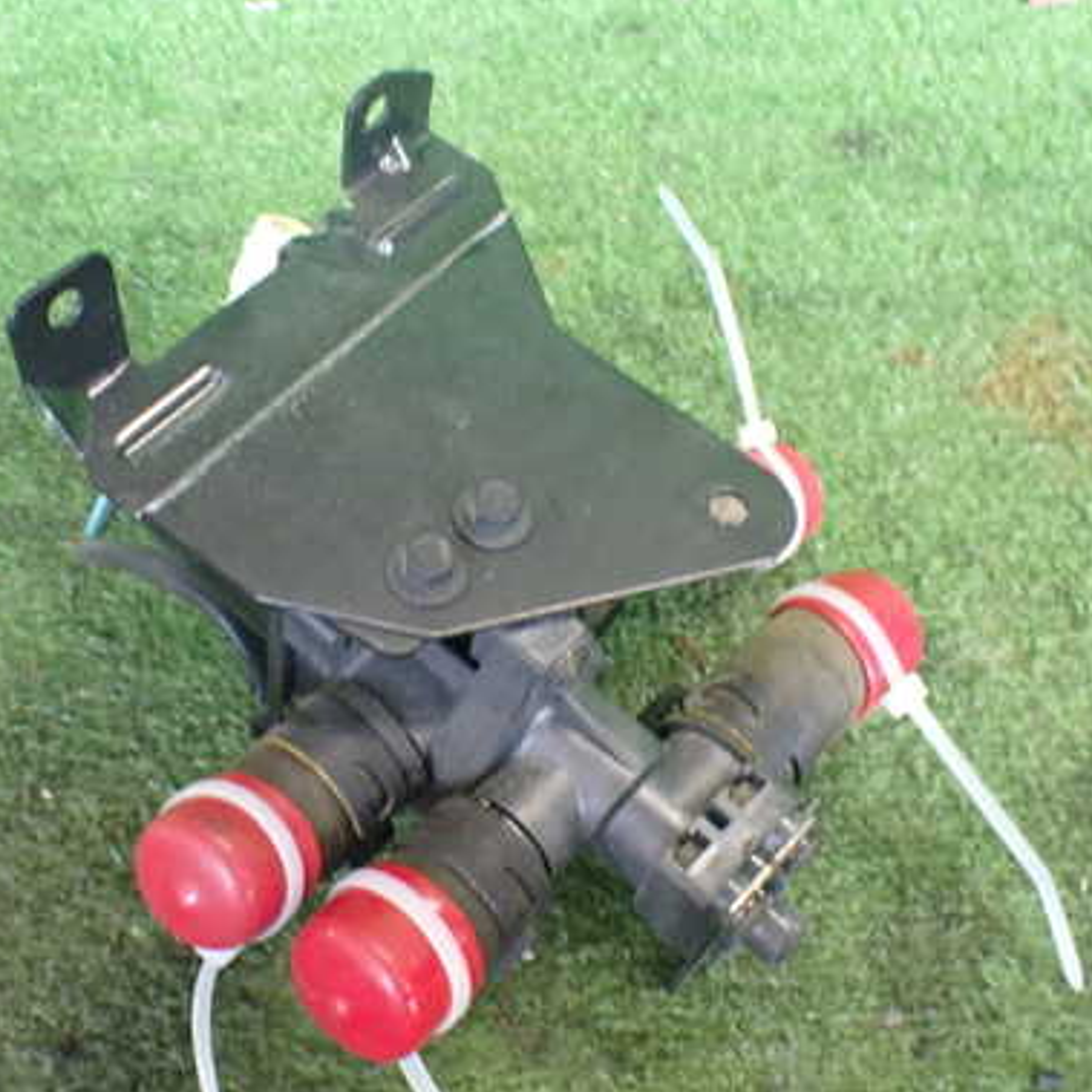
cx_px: 464
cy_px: 570
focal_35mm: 42
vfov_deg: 40.0
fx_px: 1499
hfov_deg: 39.9
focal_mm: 5.4
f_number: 2.3
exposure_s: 1/80
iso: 800
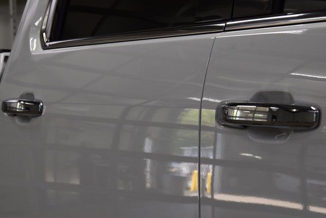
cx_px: 163
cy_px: 109
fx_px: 842
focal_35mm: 93
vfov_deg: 14.7
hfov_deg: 21.9
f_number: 9
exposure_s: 1/125
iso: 1400
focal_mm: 62
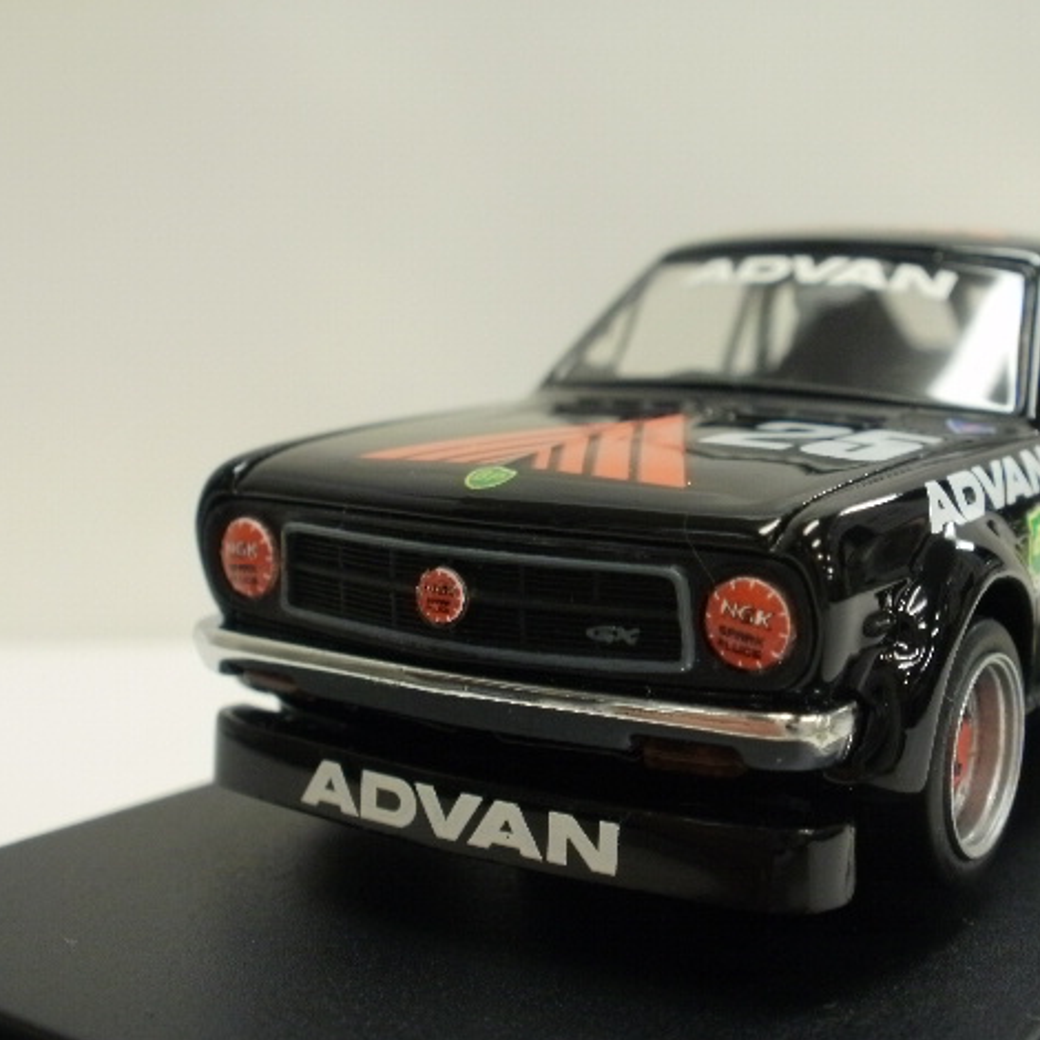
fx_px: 1802
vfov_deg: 32.2
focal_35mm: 53
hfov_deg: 31.9
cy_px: 529
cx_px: 697
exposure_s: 1/15
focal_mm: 7.7
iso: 125
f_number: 4
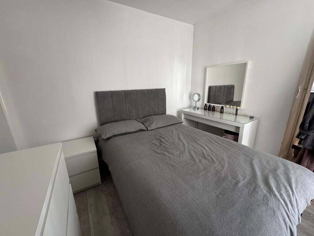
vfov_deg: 85.7
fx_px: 127
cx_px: 157
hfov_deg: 102.1
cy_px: 118
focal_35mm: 14
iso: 320
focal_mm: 2.22
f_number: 2.2
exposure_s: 1/50
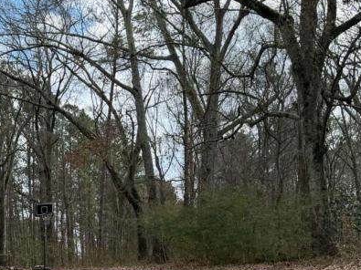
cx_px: 27
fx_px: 761
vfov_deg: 19.7
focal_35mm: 73
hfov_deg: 25.7
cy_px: 252
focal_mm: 6.76
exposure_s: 1/1618
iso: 100
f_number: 1.78
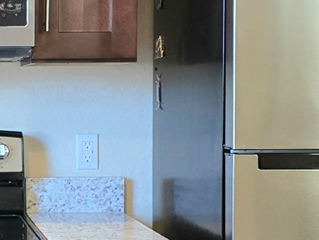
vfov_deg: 15.4
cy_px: 118
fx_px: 886
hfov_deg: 19.1
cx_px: -76
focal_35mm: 96
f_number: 1.7
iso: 640
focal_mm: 6.3
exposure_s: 1/120
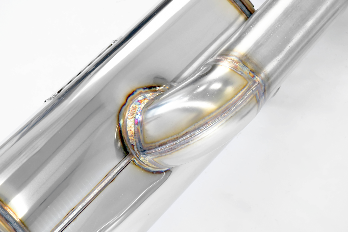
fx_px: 1083
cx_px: 174
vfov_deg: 12.2
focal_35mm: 112
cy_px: 116
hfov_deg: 18.3
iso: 4000
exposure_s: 1/200
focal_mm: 75
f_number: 10
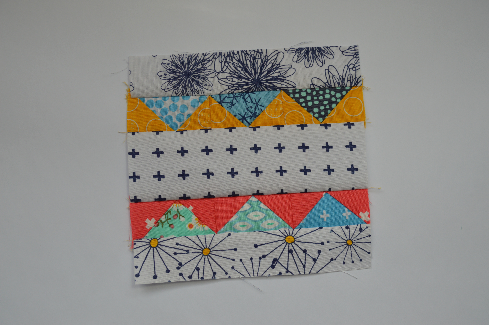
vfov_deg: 39.9
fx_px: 448
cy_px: 162
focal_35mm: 33
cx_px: 244
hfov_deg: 57.3
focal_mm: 22
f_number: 5.6
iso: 100
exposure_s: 1/125
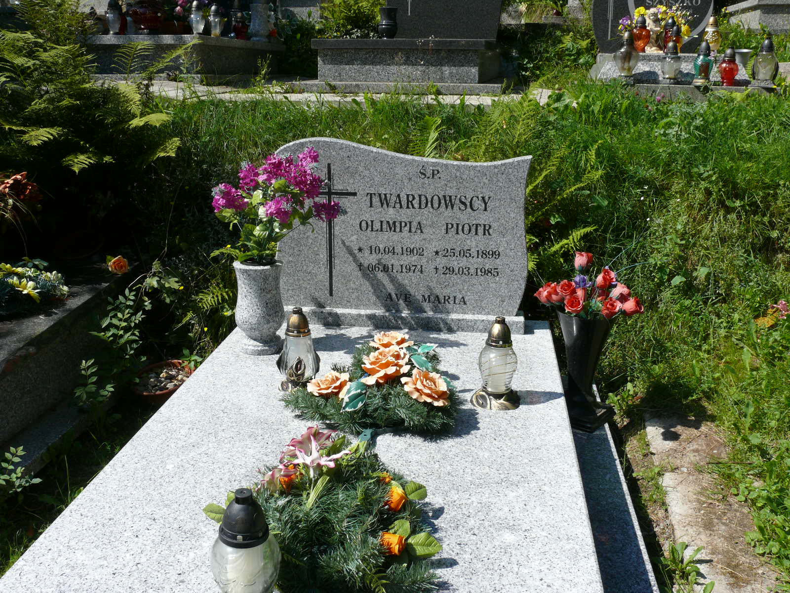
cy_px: 296
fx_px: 799
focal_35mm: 35
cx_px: 395
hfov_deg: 52.6
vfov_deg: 40.7
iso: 100
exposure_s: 1/400
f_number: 5.6
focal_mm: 7.4
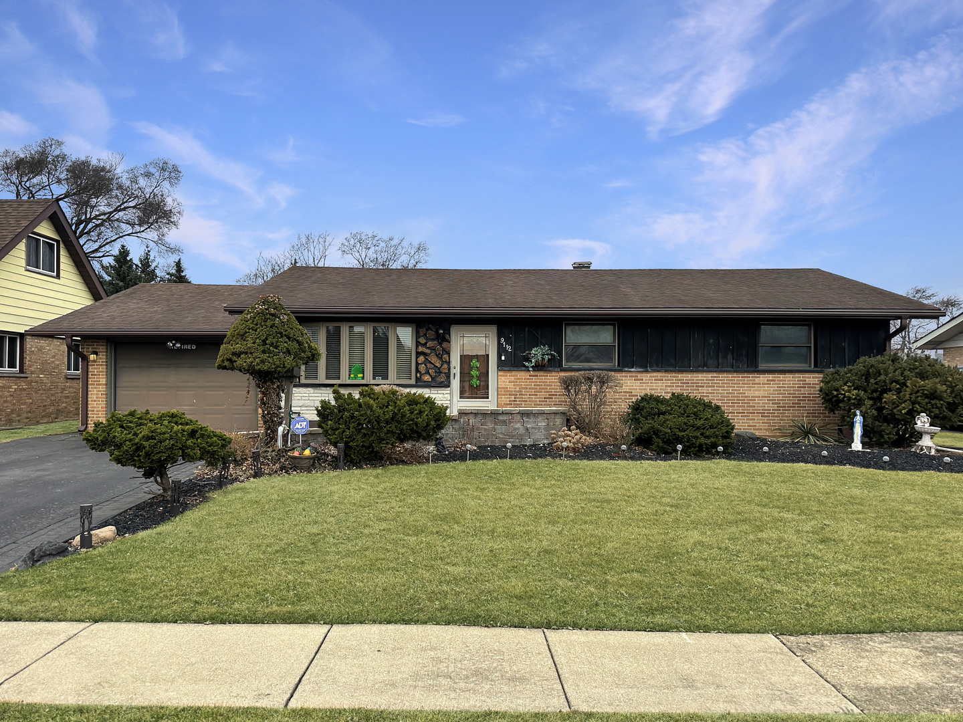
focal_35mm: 24
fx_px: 668
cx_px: 482
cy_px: 361
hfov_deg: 71.6
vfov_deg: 56.8
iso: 80
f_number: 1.78
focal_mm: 6.86
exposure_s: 1/1751
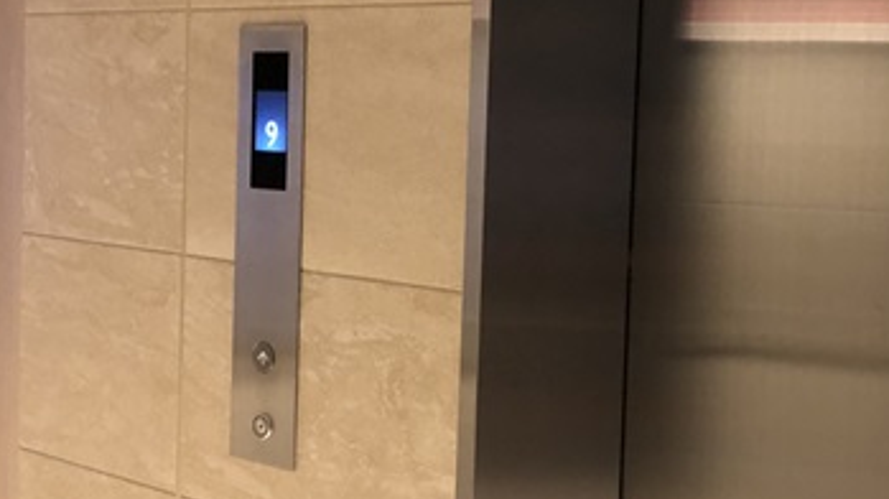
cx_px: 517
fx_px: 1320
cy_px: 211
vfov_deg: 21.4
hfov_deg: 37.1
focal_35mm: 56
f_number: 1.8
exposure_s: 1/4
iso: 100
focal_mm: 3.99
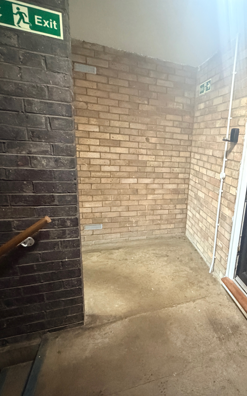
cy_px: 197
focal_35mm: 20
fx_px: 215
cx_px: 201
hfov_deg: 55.1
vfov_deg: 85.1
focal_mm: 2.22
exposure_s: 1/50
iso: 1250
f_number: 2.2
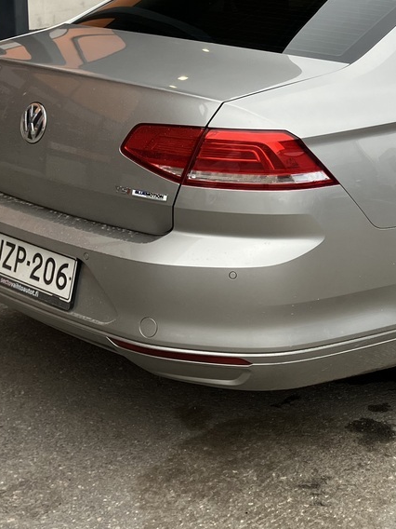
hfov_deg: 20.3
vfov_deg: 26.8
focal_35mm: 71
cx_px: 365
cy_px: 100
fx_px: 1083
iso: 25
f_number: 1.8
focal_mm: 3.99
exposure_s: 1/260
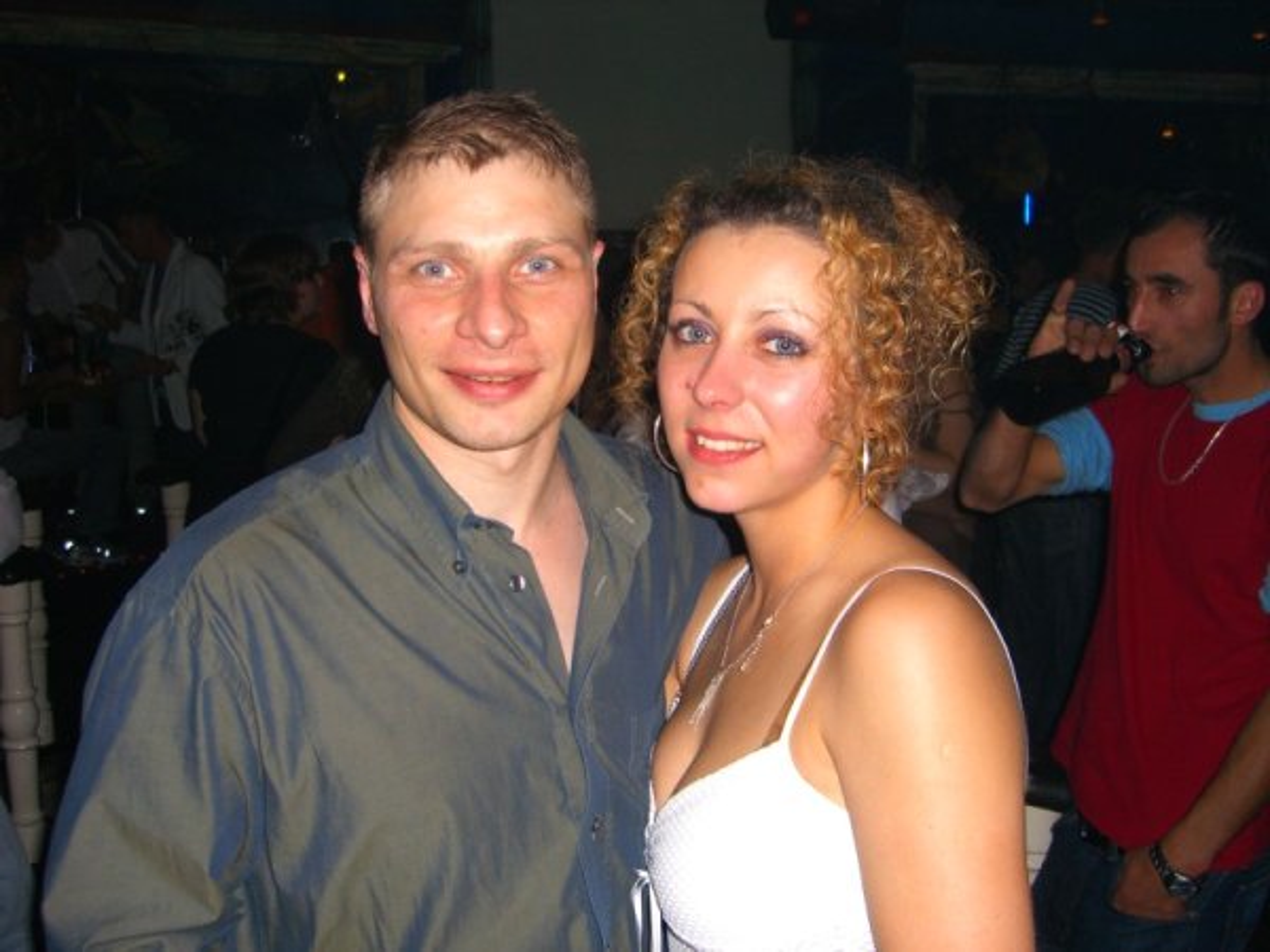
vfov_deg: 37.7
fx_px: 1394
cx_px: 635
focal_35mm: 38
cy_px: 476
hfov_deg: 49.0
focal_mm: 7.9
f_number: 2.8
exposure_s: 1/60
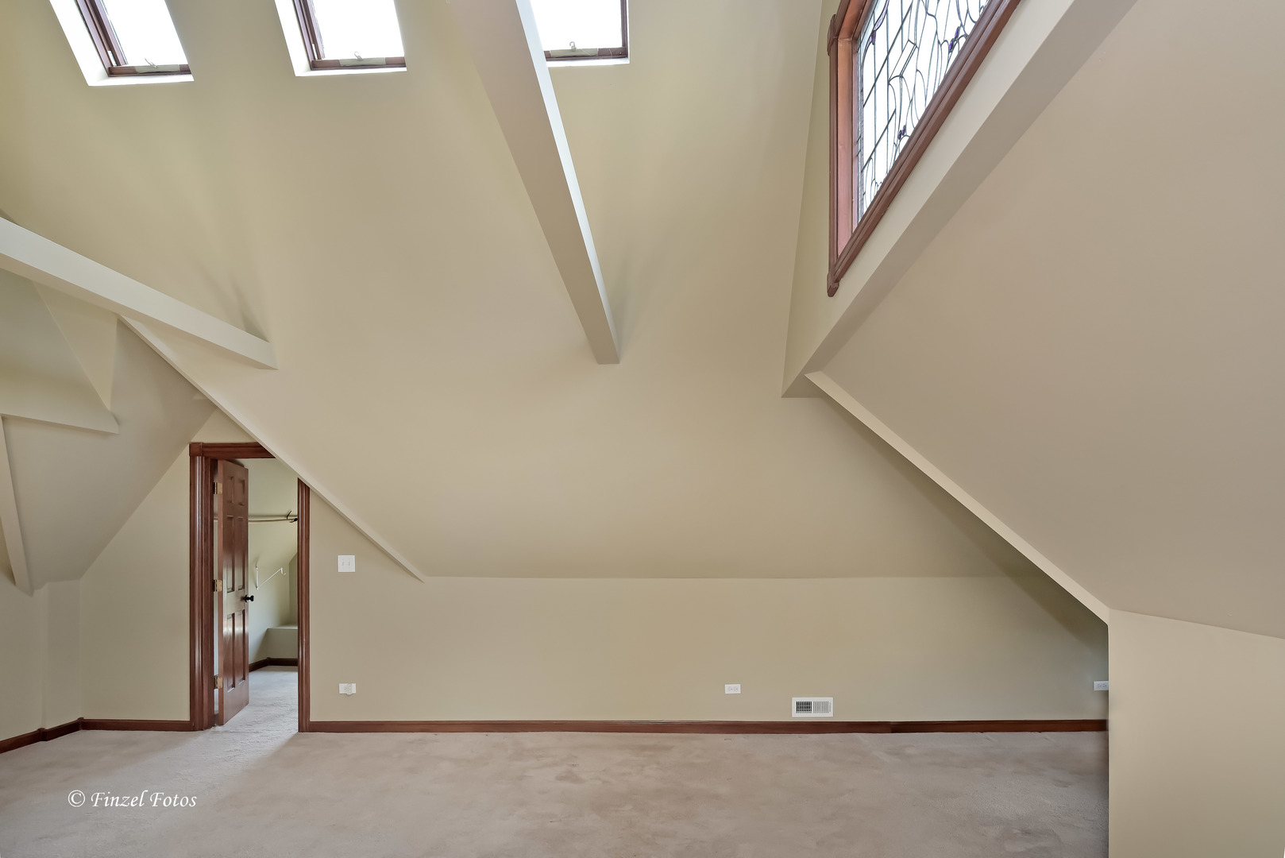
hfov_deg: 90.0
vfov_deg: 67.4
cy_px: 429
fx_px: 643
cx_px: 642
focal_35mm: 18
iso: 640
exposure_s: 1/50
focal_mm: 18
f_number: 8
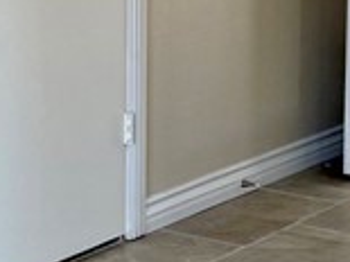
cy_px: -43
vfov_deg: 9.2
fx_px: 1606
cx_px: -27
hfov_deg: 12.2
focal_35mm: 159
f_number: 1.78
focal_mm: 6.76
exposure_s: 1/135
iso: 125
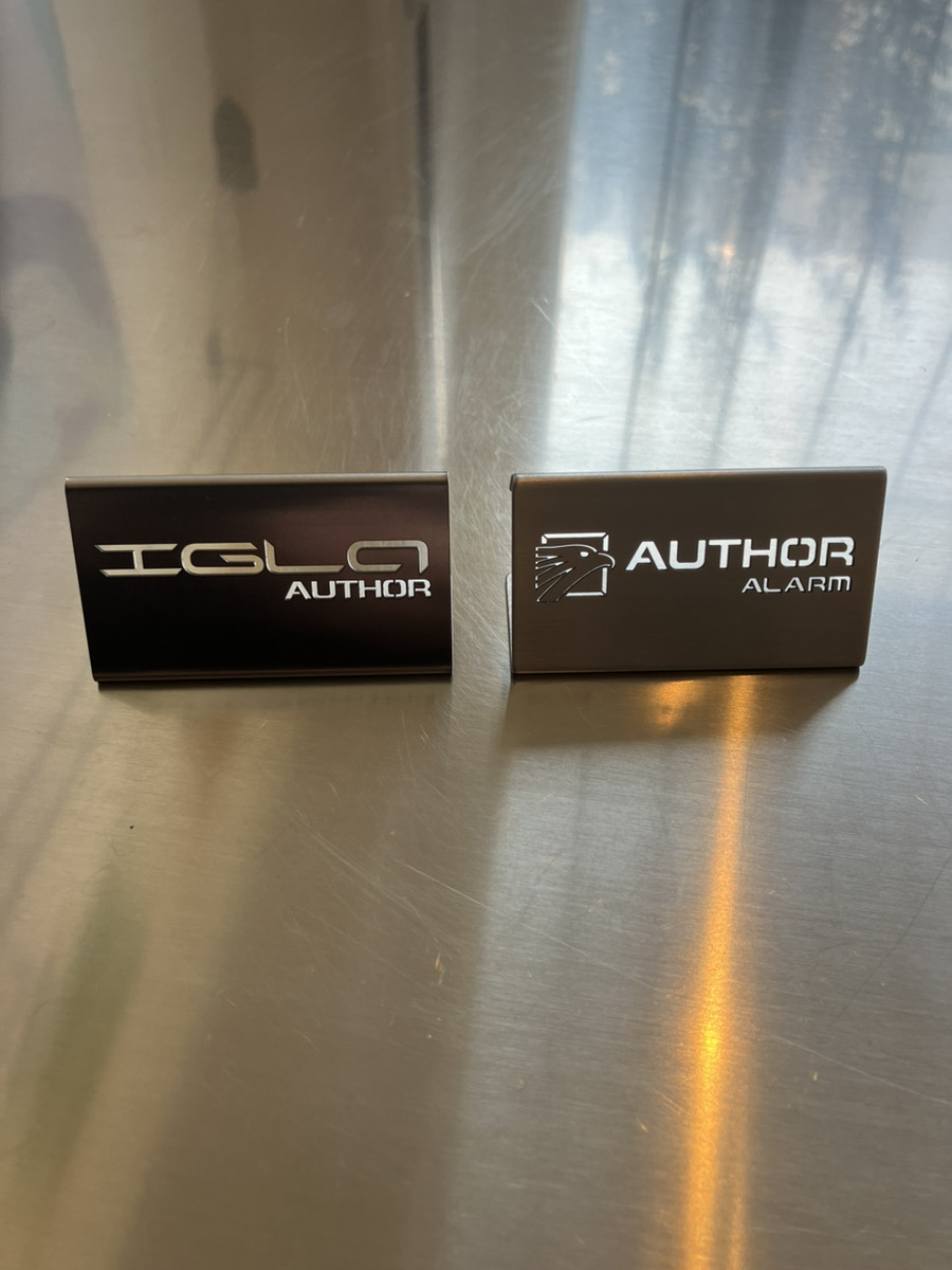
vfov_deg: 63.4
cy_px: 635
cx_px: 476
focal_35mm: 28
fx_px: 1027
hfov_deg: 49.7
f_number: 1.8
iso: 25
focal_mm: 3.99
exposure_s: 1/100
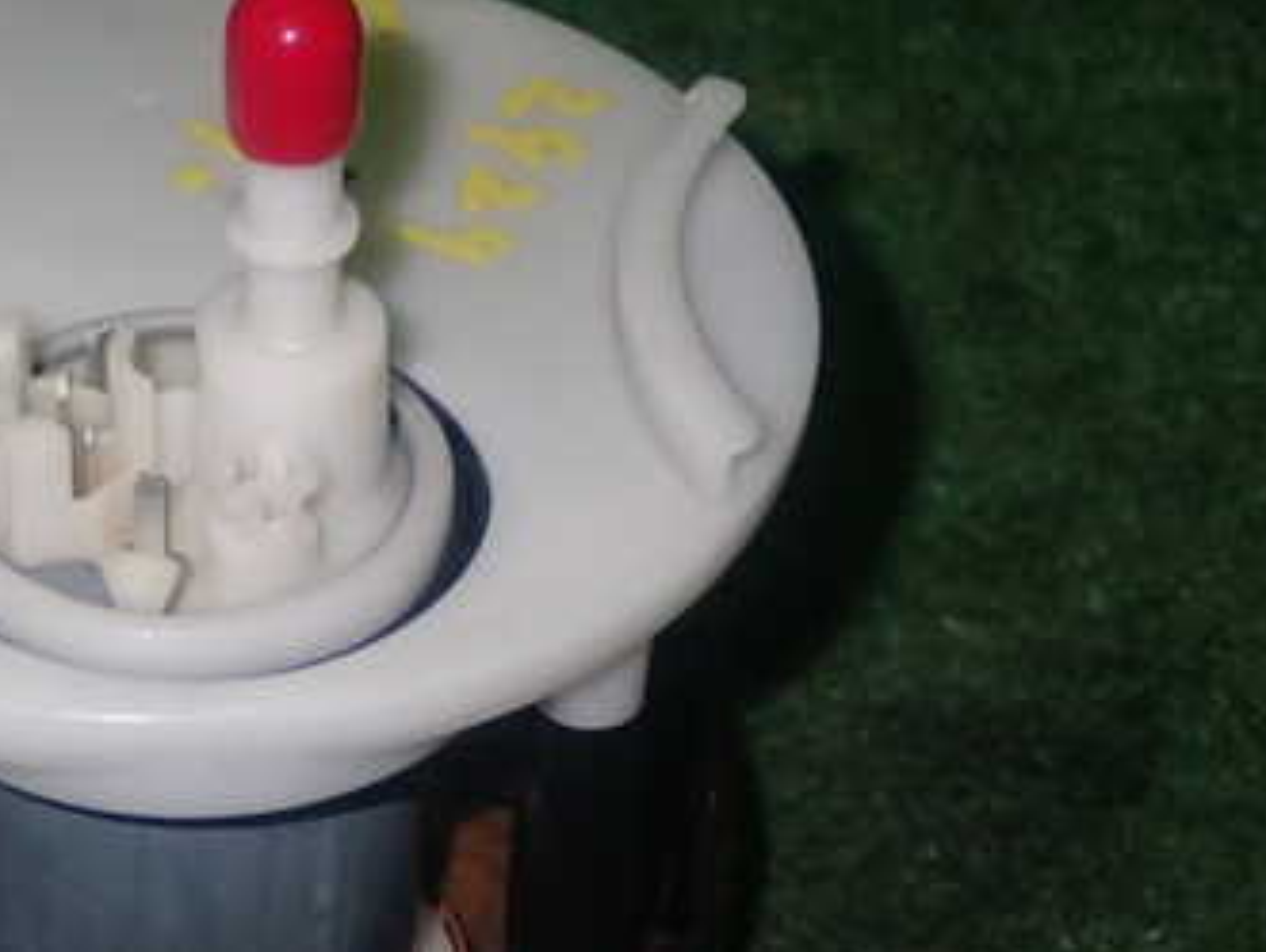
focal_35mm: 105
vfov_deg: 14.1
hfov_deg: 18.4
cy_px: 673
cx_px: 149
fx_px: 3844
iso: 800
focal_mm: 10.35
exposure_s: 1/60
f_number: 10
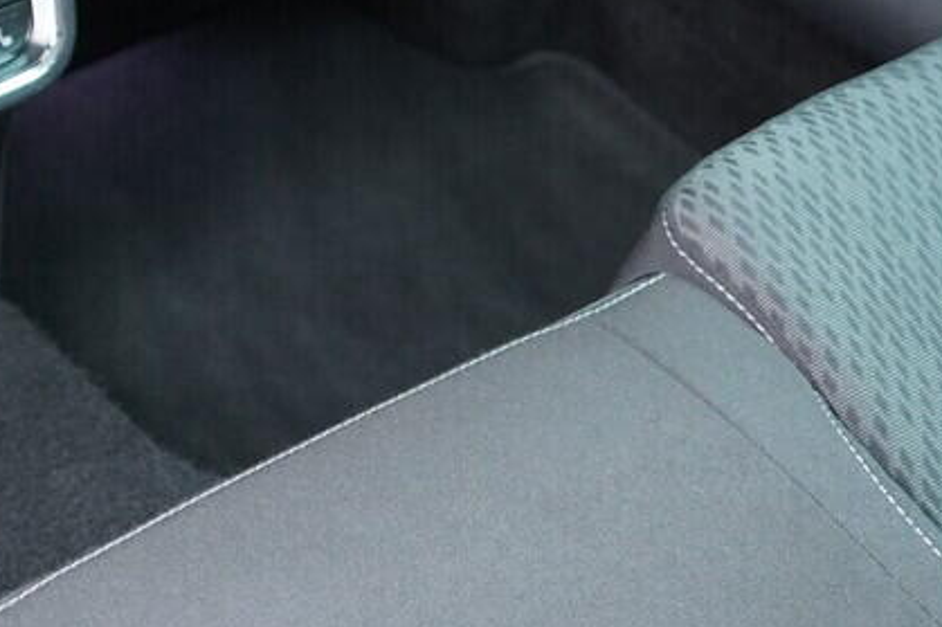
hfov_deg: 22.0
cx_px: -70
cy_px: 199
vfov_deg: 15.5
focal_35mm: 88
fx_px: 2302
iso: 2500
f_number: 2.8
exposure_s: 1/40
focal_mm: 24
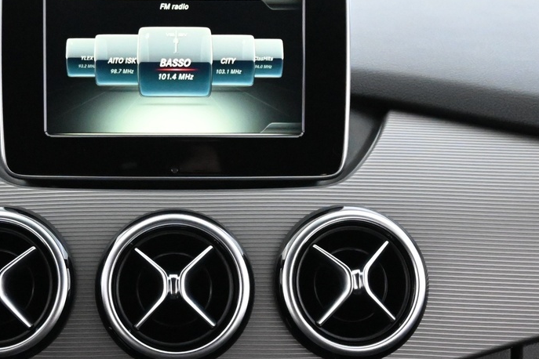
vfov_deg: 14.7
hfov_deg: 22.0
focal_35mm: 92
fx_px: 1377
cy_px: 325
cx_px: 176
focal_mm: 26
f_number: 4.5
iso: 6400
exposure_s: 1/40
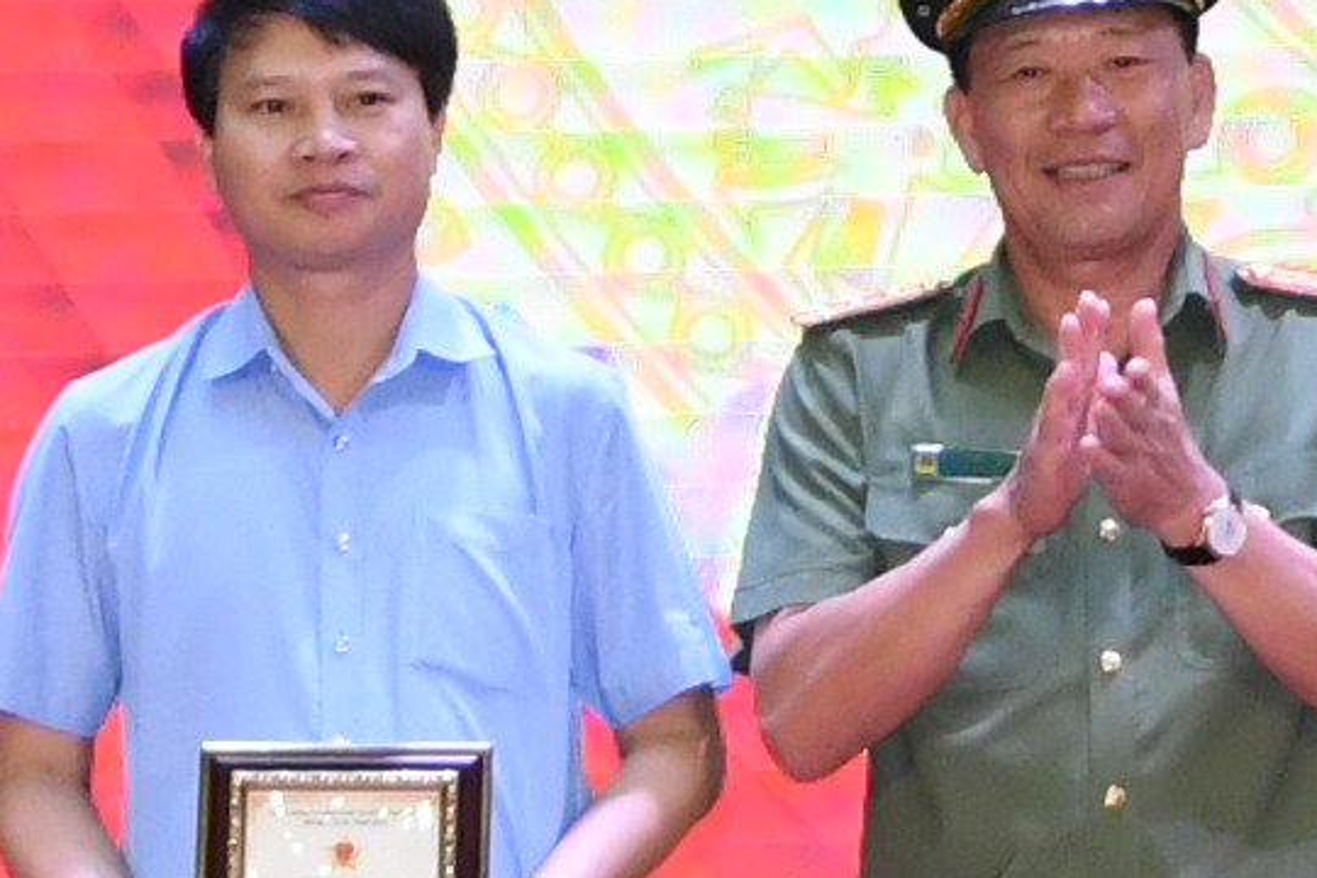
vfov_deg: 4.2
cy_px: -49
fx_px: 11889
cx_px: 1463
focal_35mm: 325
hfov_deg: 6.3
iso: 1600
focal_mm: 28
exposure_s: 1/200
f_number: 4.5
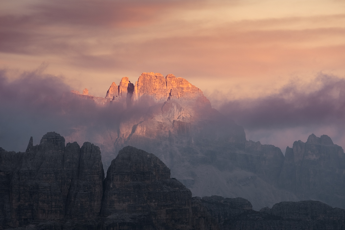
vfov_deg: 4.0
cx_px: 174
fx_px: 3306
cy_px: 129
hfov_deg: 6.0
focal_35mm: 345
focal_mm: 200
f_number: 8
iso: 200
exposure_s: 1/50
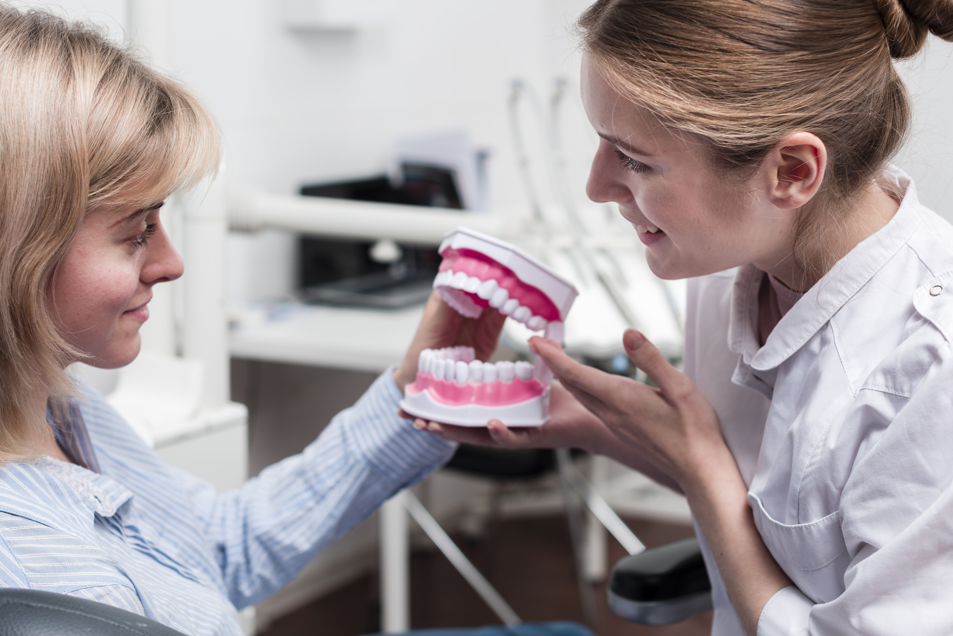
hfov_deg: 36.8
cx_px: 440
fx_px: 1430
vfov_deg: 25.1
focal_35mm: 54
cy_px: 336
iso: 64
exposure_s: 1/160
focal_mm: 50
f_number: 3.5
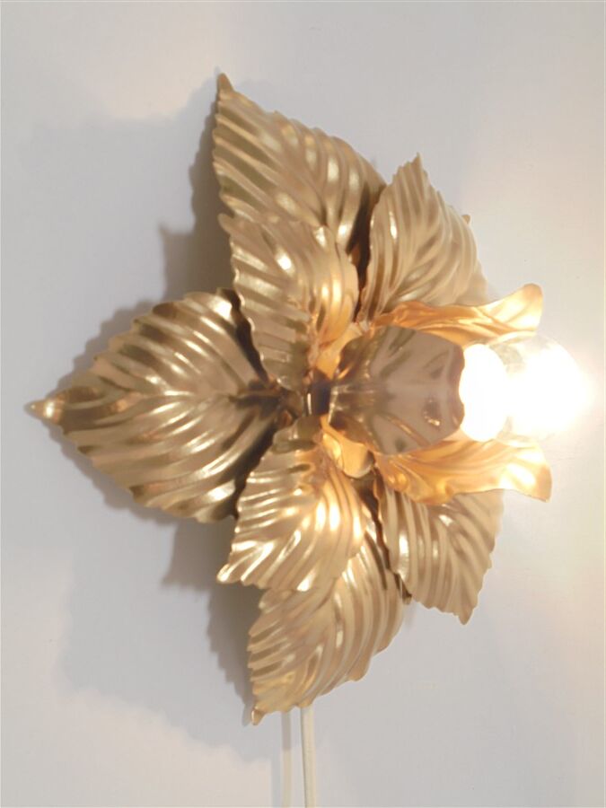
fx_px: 1004
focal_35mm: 43
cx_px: 303
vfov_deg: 43.9
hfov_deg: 33.6
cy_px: 404
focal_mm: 7.8
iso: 100
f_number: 4.5
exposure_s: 1/40
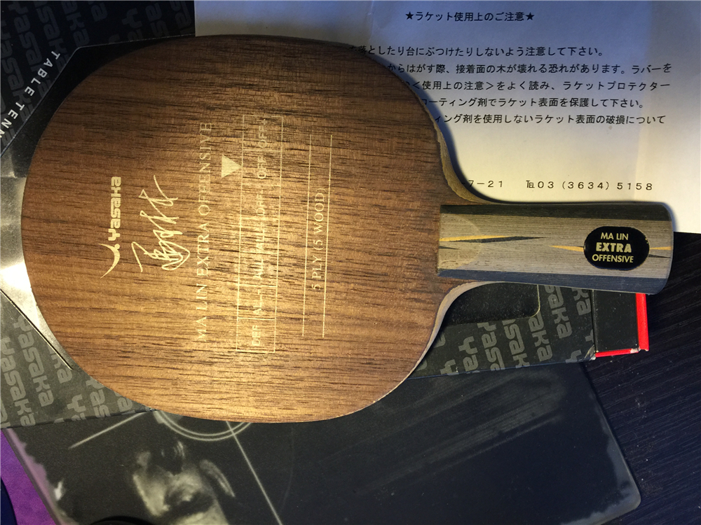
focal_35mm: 29
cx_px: 350
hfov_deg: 61.7
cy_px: 262
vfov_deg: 48.2
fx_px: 587
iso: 64
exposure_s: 1/15
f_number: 2.2
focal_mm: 4.15
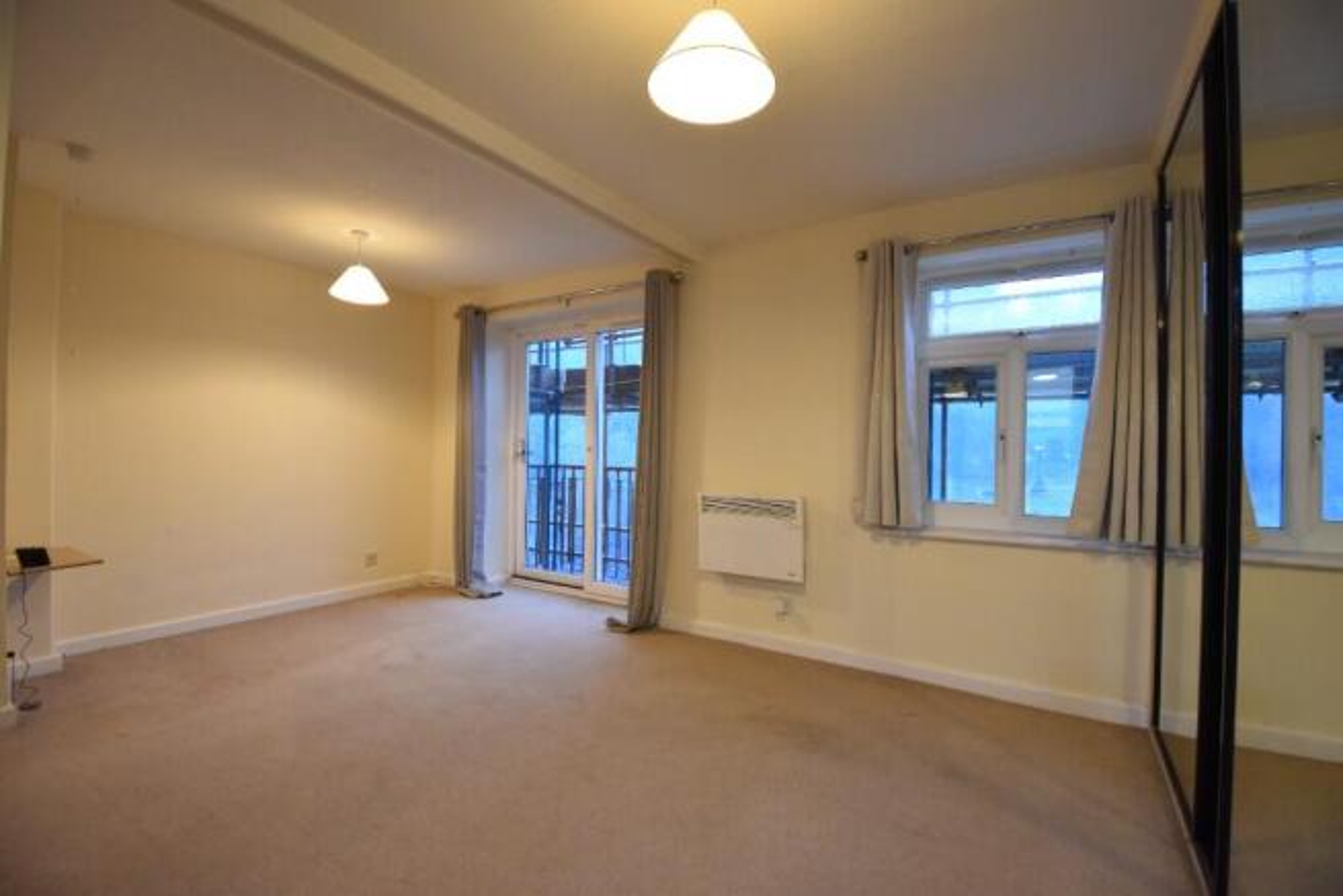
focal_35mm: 15
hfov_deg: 100.4
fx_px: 560
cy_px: 448
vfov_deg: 77.4
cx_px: 672
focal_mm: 10
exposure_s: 1/60
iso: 1250
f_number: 3.5
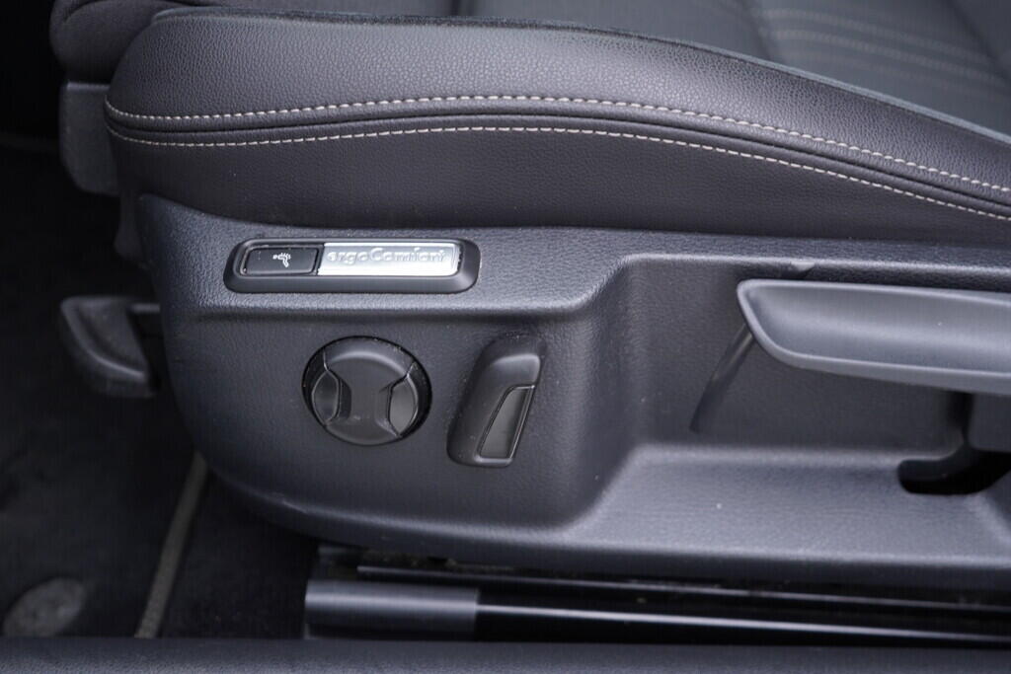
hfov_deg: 53.1
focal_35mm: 36
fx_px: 1011
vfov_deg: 36.9
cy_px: 337
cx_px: 506
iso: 250
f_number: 2.8
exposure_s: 1/40
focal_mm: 24
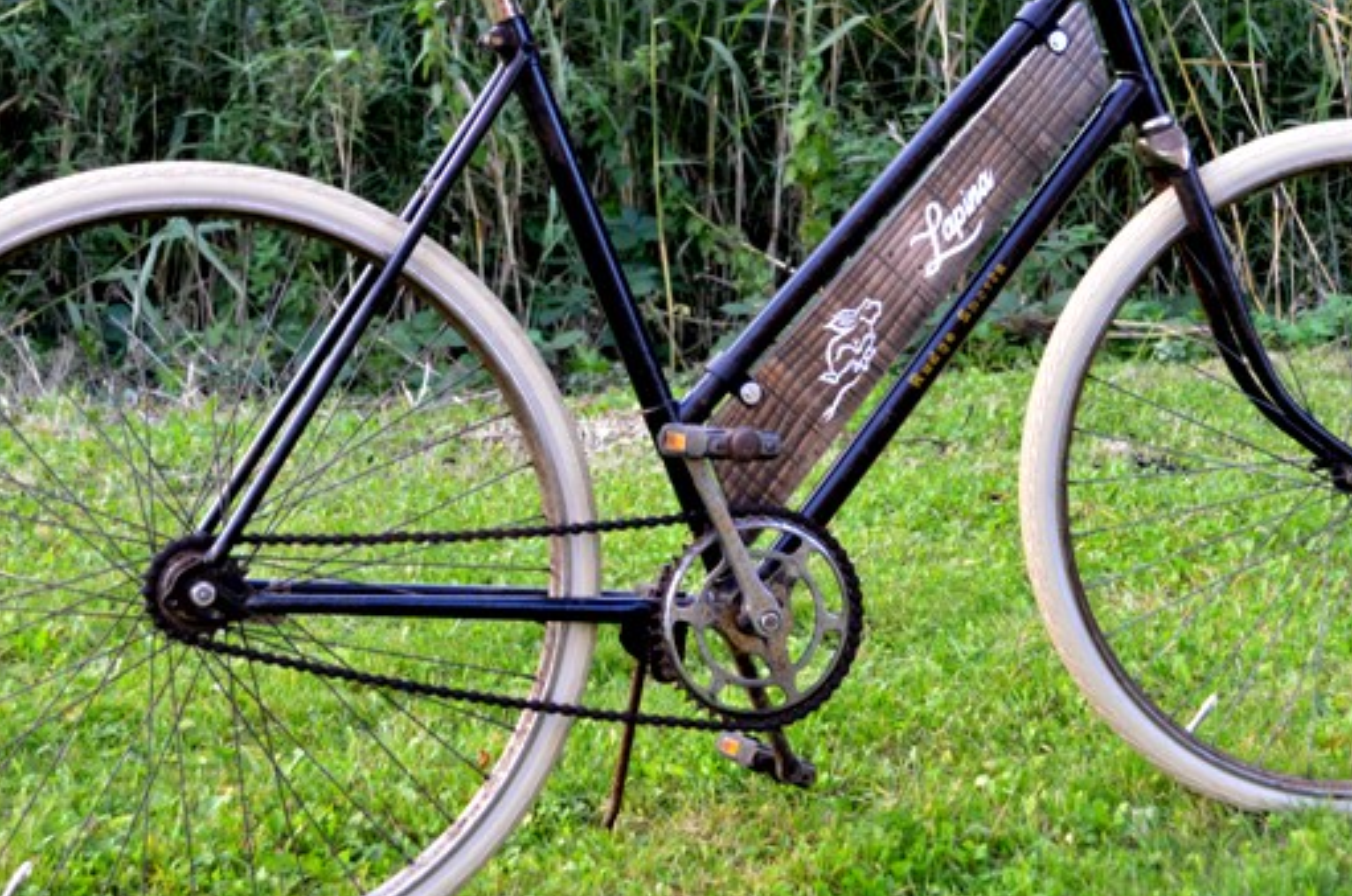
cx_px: 714
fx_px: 2287
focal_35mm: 61
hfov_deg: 32.9
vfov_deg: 22.1
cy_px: 328
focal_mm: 26
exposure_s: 1/60
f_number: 4.2
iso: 560
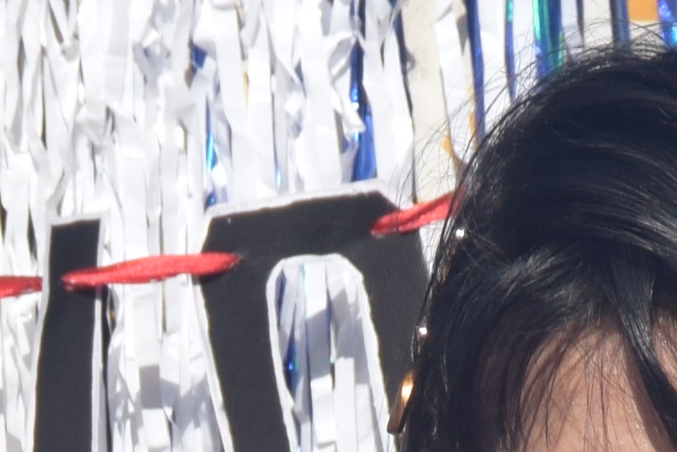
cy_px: 1229
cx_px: -45
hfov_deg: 1.6
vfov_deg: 1.0
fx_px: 24878
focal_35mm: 1323
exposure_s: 1/1000
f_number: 8
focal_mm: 112
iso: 200
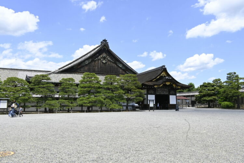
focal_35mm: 27
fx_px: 183
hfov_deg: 67.4
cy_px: 82
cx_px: 122
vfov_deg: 47.9
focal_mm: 18
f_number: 20
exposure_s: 1/30
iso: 100
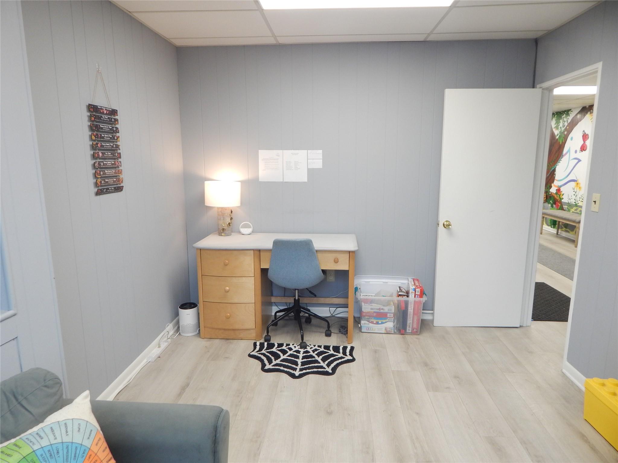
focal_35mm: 22
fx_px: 393
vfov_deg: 61.1
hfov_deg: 76.4
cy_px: 232
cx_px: 309
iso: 180
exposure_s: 1/30
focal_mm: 4
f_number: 3
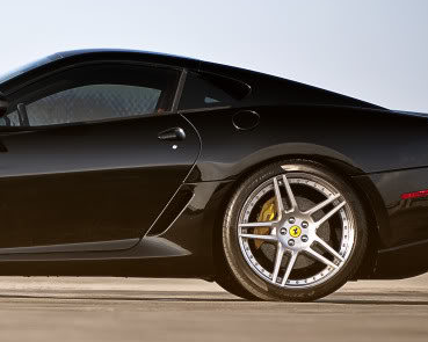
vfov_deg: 5.7
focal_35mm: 273
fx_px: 3457
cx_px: 19
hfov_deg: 7.1
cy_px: 316
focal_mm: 70
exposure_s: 1/400
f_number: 2.8
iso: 100
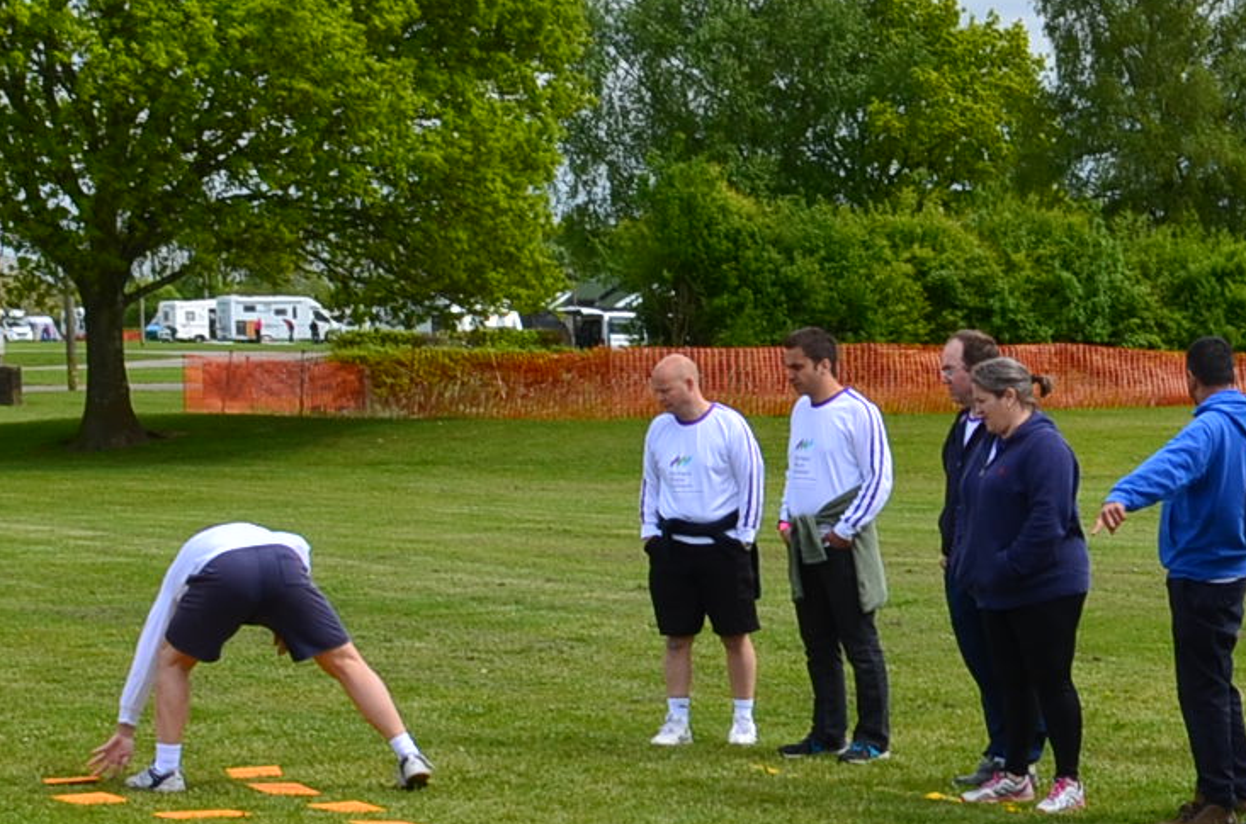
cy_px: 737
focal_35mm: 111
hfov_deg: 18.0
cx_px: 1265
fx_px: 3833
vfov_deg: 12.2
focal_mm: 22
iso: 100
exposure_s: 1/125
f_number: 11
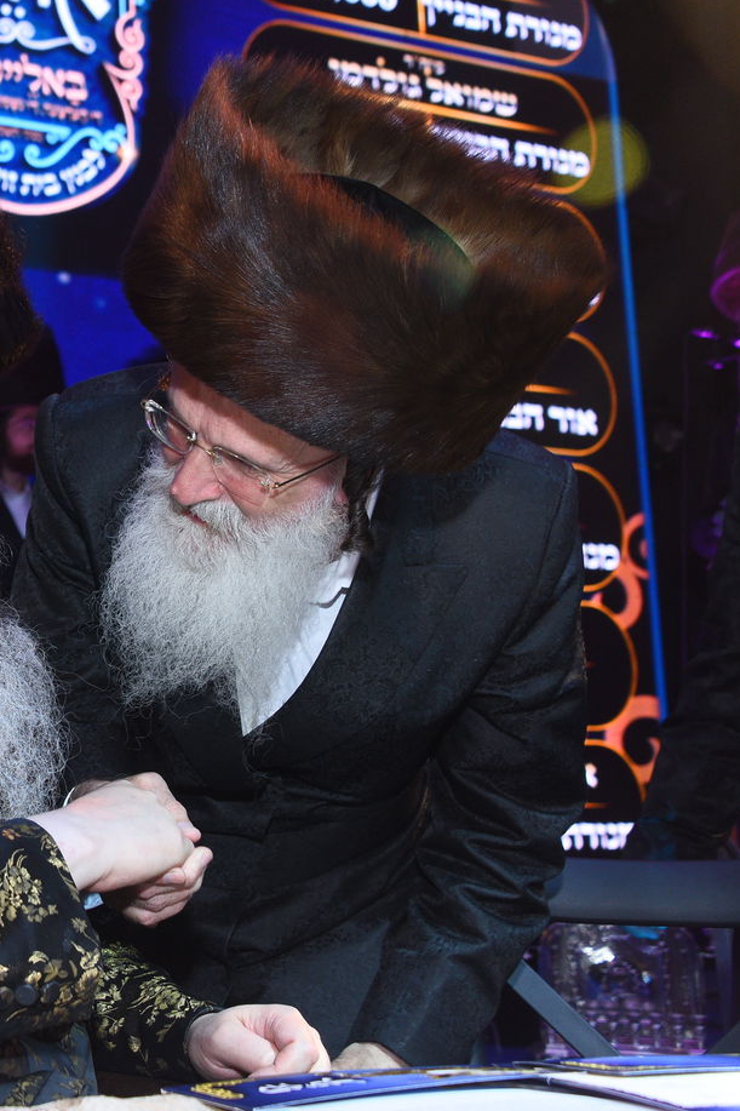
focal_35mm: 58
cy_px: 551
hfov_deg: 22.2
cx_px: -63
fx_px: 1789
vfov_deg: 34.5
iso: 1250
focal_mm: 38
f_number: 5.6
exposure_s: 1/100
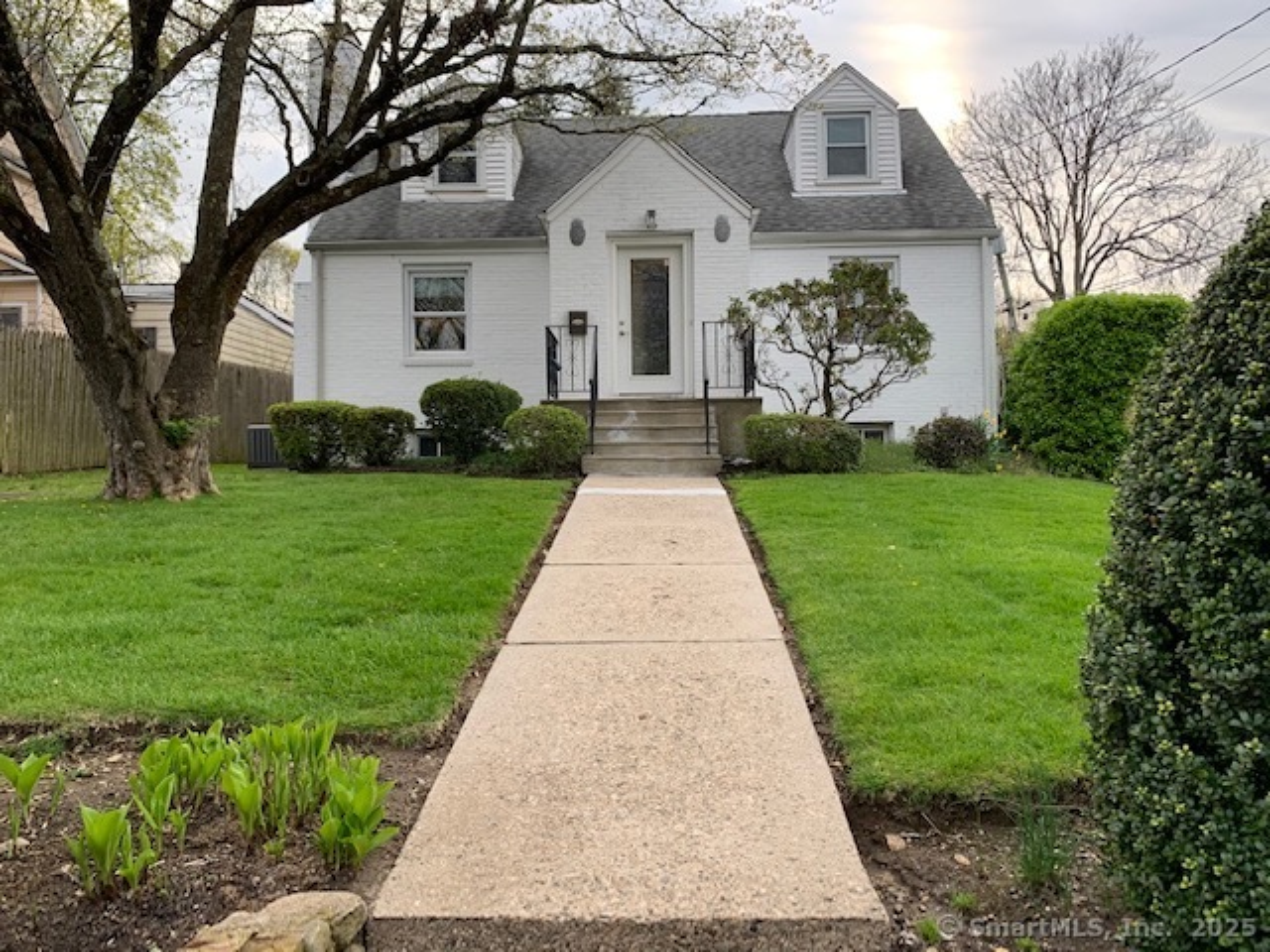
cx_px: 635
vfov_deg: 53.1
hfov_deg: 67.3
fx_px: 954
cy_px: 476
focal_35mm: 26
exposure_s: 1/122
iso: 32
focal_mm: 4.25
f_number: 1.8
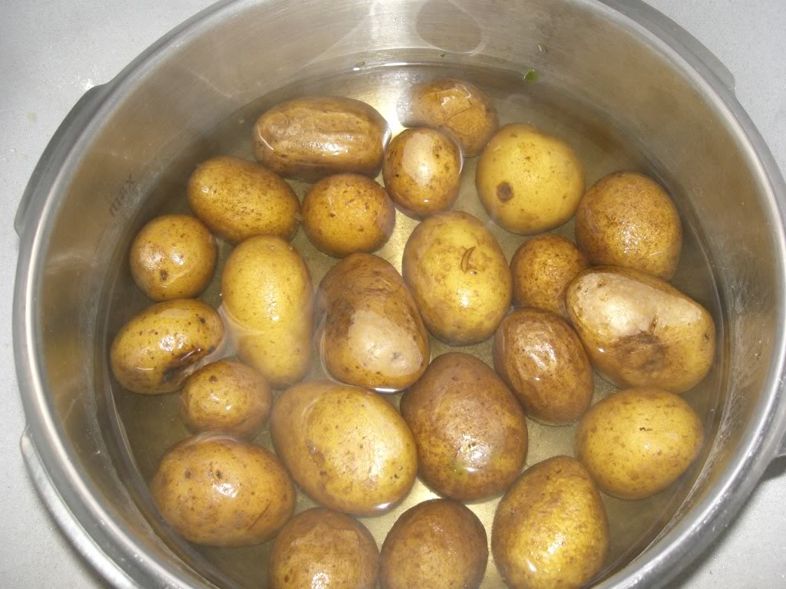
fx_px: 863
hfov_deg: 49.0
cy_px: 294
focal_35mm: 38
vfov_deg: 37.7
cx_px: 393
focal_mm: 6.3
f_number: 3.1
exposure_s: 1/60
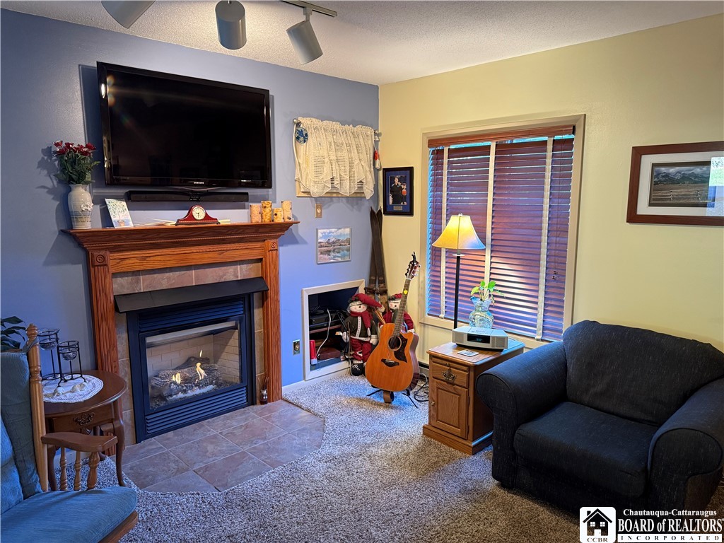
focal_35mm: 24
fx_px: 502
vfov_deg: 56.8
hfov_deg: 71.6
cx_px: 362
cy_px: 272
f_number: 1.78
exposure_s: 1/60
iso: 400
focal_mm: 6.76
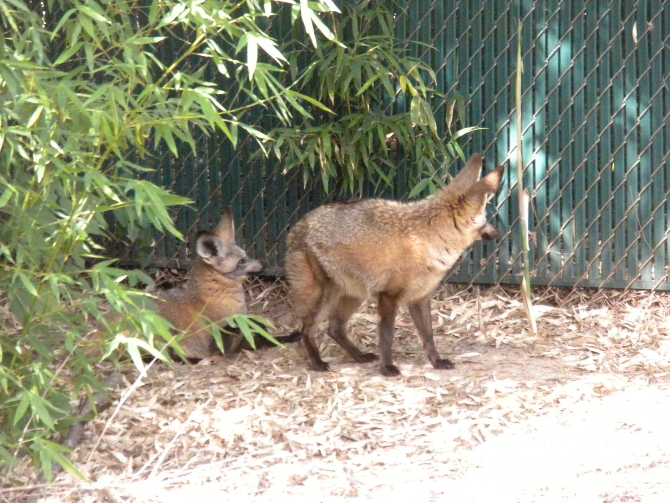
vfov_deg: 5.7
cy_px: 252
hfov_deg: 7.6
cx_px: 335
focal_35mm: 260
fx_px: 5032
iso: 800
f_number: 5.3
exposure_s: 1/252
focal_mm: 46.2
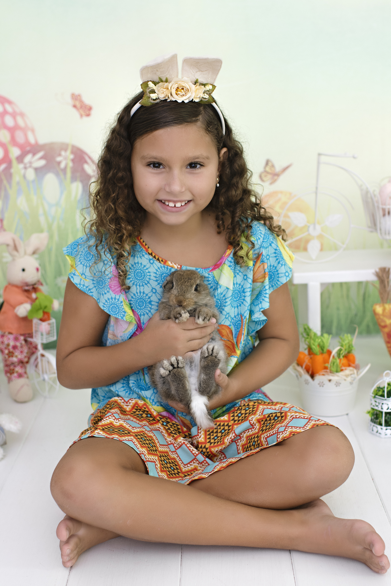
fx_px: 855
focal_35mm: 52
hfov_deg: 25.8
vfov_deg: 37.9
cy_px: 293
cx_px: 196
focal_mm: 35
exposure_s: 1/125
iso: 400
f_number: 2.8
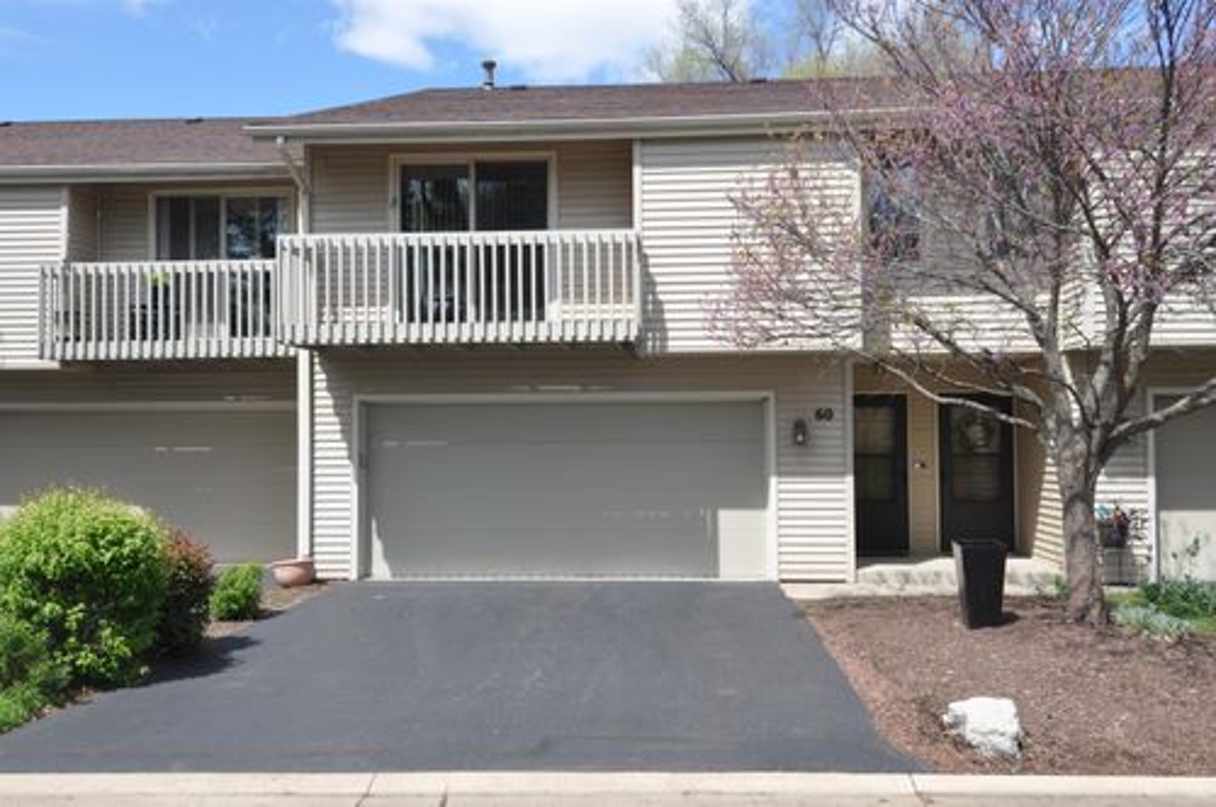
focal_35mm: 36
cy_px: 404
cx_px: 608
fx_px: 1214
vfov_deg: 36.8
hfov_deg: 53.2
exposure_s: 1/320
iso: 200
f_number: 9
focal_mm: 24
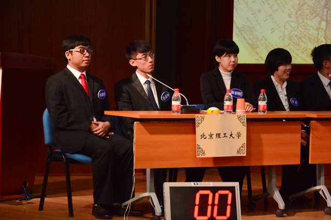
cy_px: 110
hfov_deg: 17.1
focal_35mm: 120
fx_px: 1101
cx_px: 166
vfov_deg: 11.4
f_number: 5.3
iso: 3200
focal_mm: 80
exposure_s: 1/50
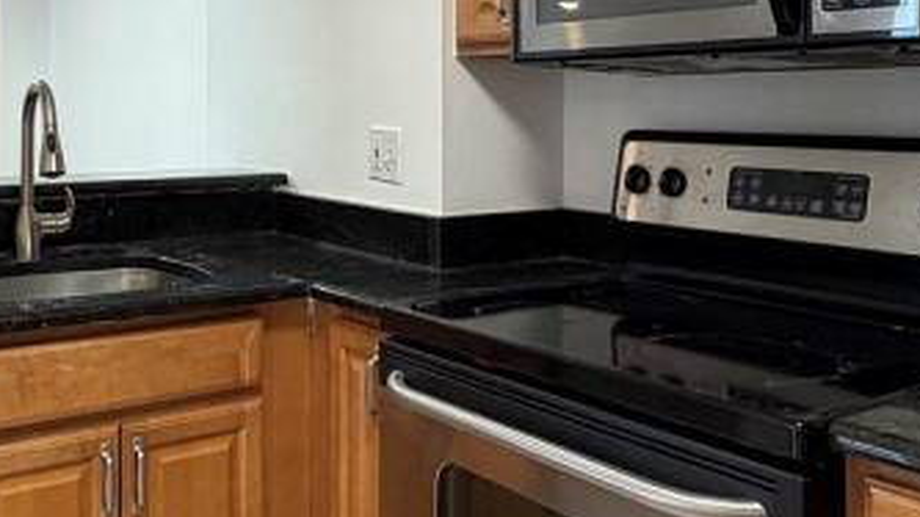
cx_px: 320
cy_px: 105
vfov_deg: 26.6
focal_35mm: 44
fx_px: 1073
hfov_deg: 45.8
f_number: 2.2
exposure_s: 1/60
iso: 200
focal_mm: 2.22
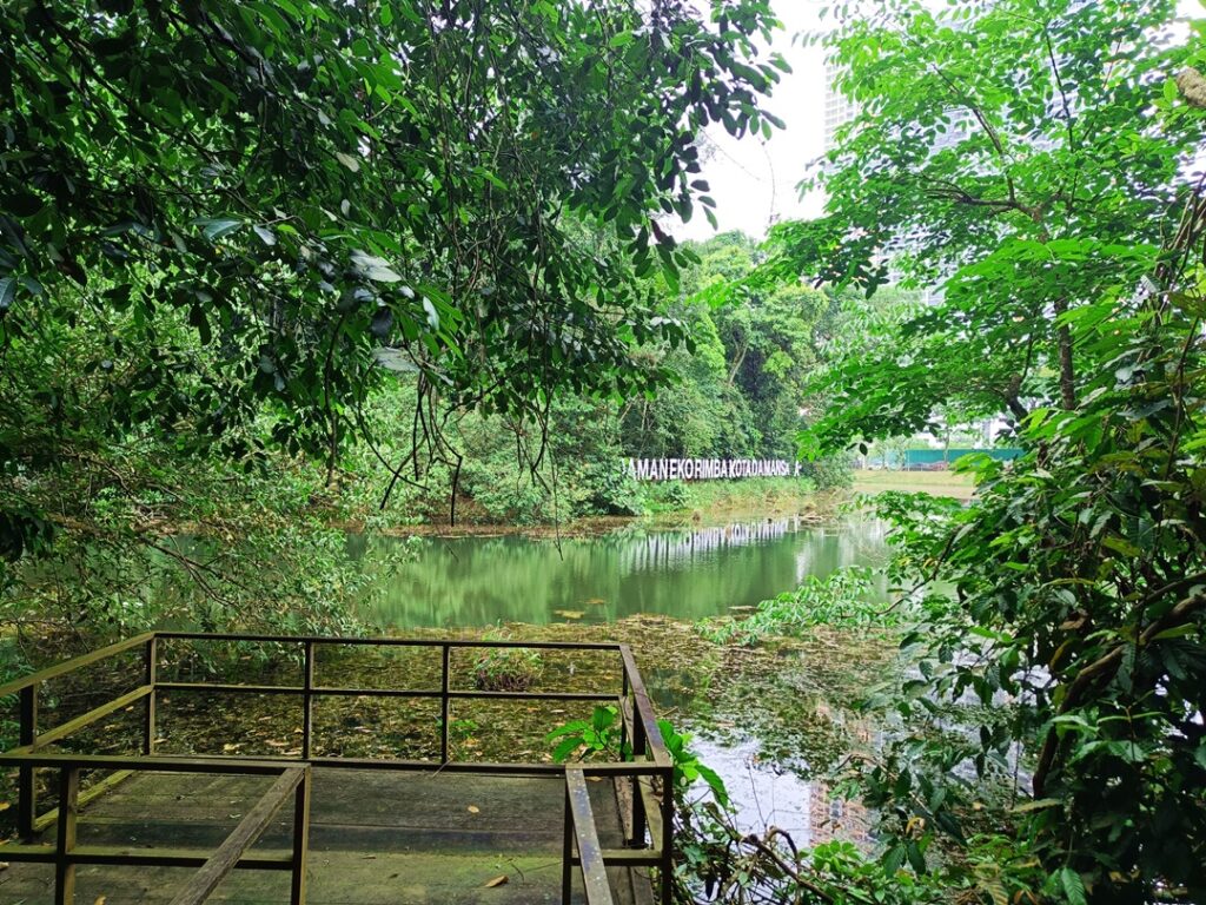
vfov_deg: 56.8
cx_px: 603
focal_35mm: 24
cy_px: 452
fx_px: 836
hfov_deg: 71.6
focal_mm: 5.59
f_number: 1.8
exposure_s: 1/176
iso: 50
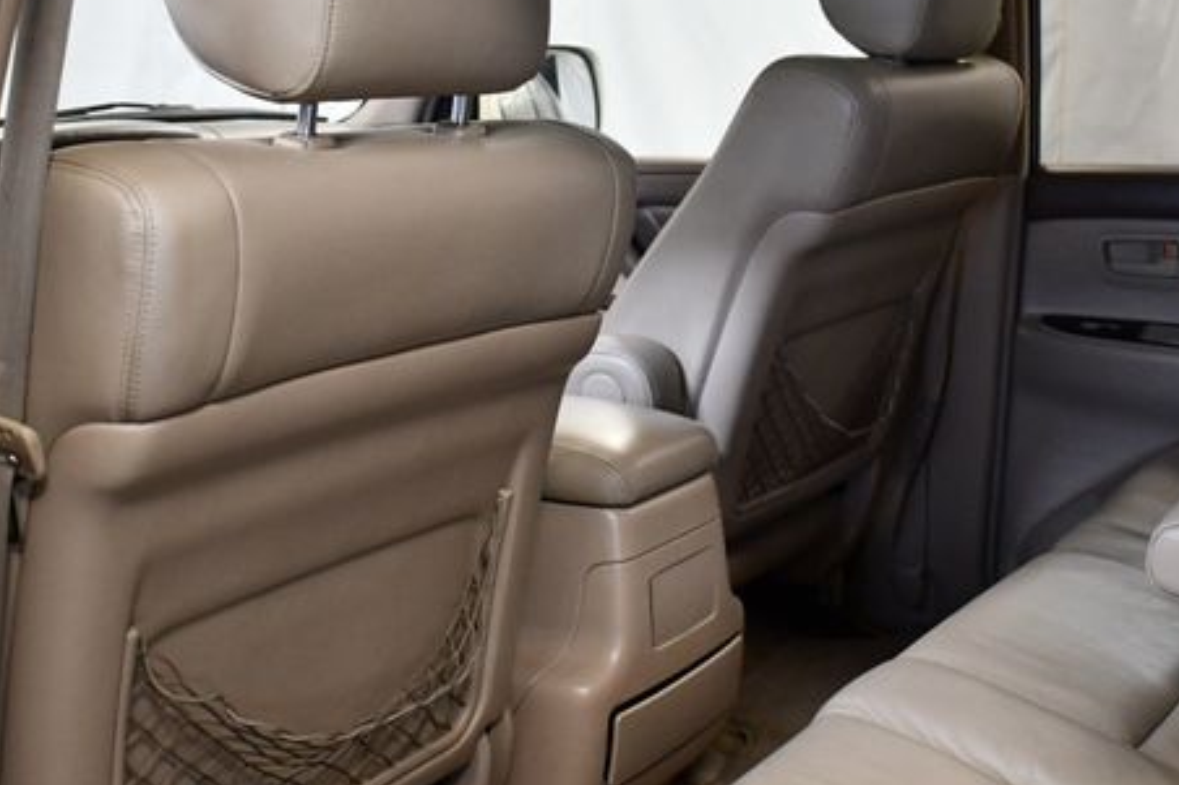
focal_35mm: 51
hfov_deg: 38.8
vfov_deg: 26.4
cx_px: 663
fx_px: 1670
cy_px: 308
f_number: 3.5
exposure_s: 1/125
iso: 1400
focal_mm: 18
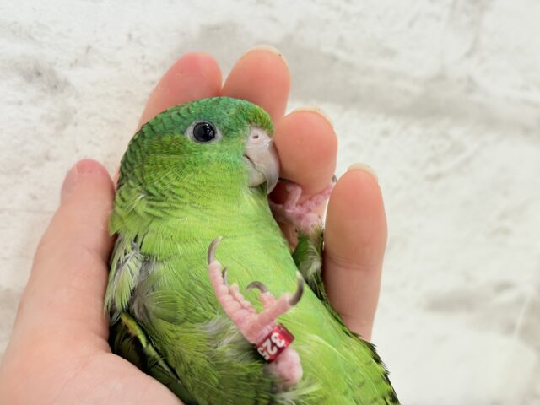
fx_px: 811
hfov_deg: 36.8
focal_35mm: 52
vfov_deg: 28.0
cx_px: 270
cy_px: 202
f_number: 1.6
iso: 64
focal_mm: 5.96
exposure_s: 1/50
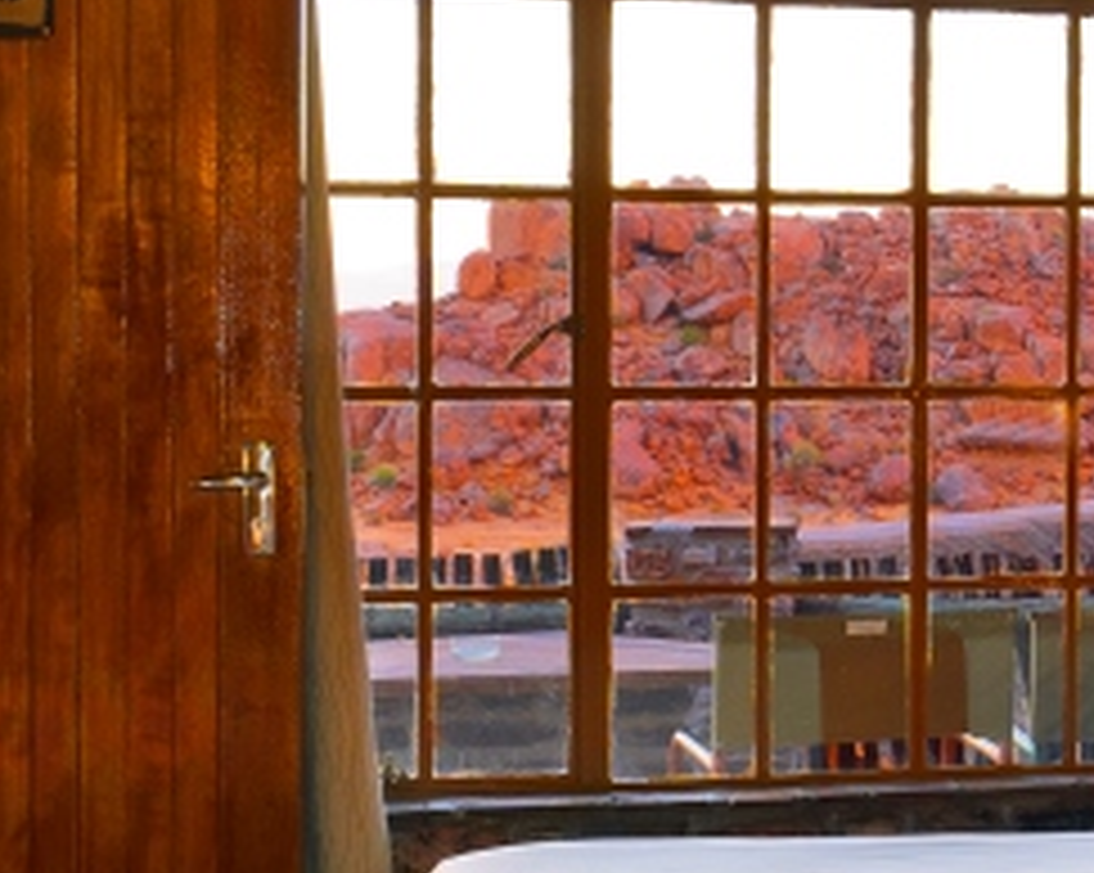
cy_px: 382
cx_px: 1135
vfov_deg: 17.2
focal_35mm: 89
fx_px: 2879
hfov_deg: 20.7
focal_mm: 15
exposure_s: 1/3
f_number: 8
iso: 200
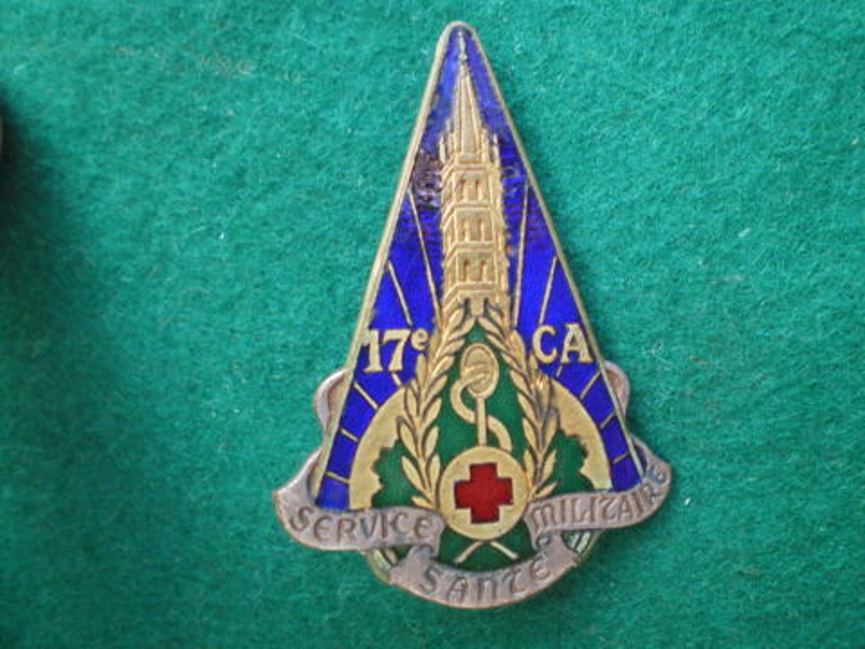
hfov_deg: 49.0
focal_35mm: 38
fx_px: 950
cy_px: 324
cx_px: 432
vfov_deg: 37.7
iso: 320
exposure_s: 1/50
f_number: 3.1
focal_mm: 6.3
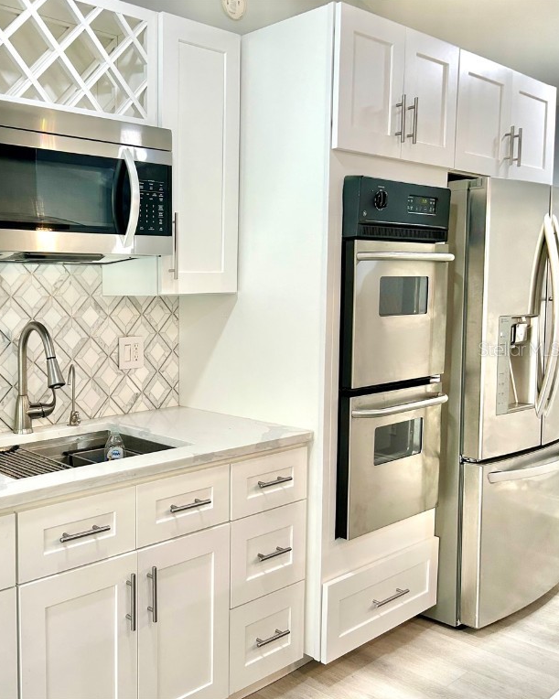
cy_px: 349
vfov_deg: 52.8
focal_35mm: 34
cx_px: 96
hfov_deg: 41.1
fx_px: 703
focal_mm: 5.7
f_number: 1.5
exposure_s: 1/120
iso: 100
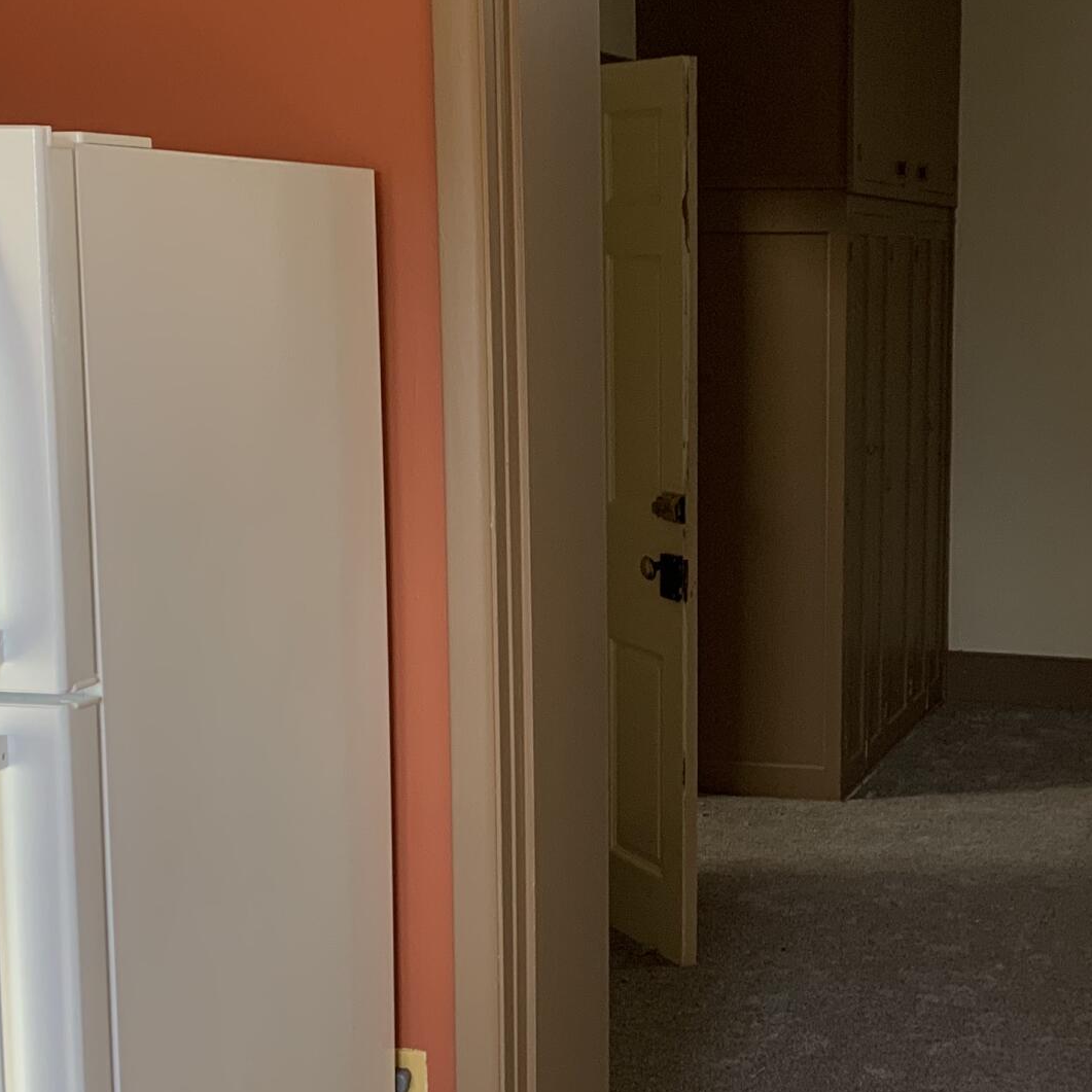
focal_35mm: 65
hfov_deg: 26.1
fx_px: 2320
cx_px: 826
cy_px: 692
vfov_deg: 26.4
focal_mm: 4.25
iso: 64
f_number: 1.8
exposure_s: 1/122
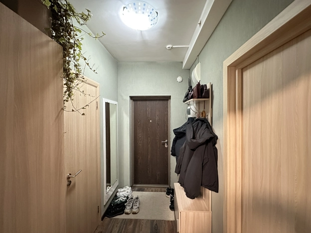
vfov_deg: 85.7
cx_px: 156
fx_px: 126
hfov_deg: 102.1
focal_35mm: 14
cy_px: 116
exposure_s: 1/25
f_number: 2.2
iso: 1600
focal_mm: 2.22
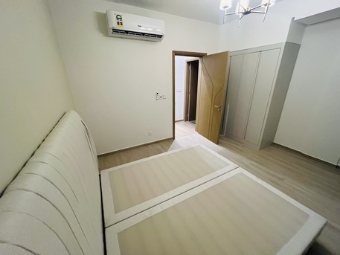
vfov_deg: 89.9
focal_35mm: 13
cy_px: 128
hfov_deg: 106.2
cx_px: 170
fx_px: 128
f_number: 1.8
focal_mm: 1.57
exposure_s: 1/50
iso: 640
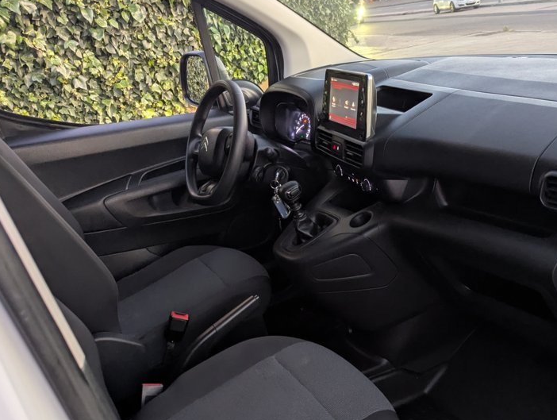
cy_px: 285
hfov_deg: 52.1
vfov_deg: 40.2
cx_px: 338
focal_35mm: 35
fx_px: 564
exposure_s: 1/22.4
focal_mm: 6.81
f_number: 1.85
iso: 666
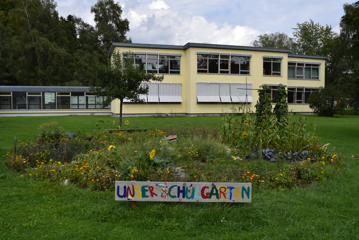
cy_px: 120
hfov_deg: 61.9
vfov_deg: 43.6
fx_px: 299
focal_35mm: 30
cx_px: 180
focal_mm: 20
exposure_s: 1/400
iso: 200
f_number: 10
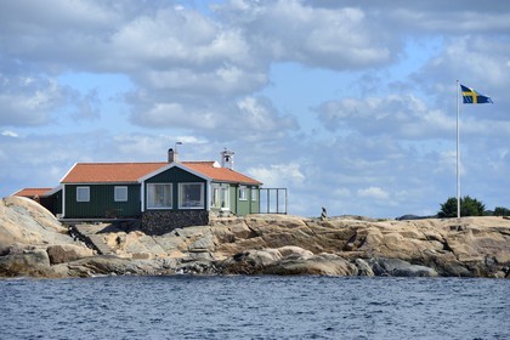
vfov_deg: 8.3
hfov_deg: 12.5
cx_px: 255
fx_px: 2337
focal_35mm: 165
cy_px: 170
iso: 200
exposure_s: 1/1000
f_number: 7.1
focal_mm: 165
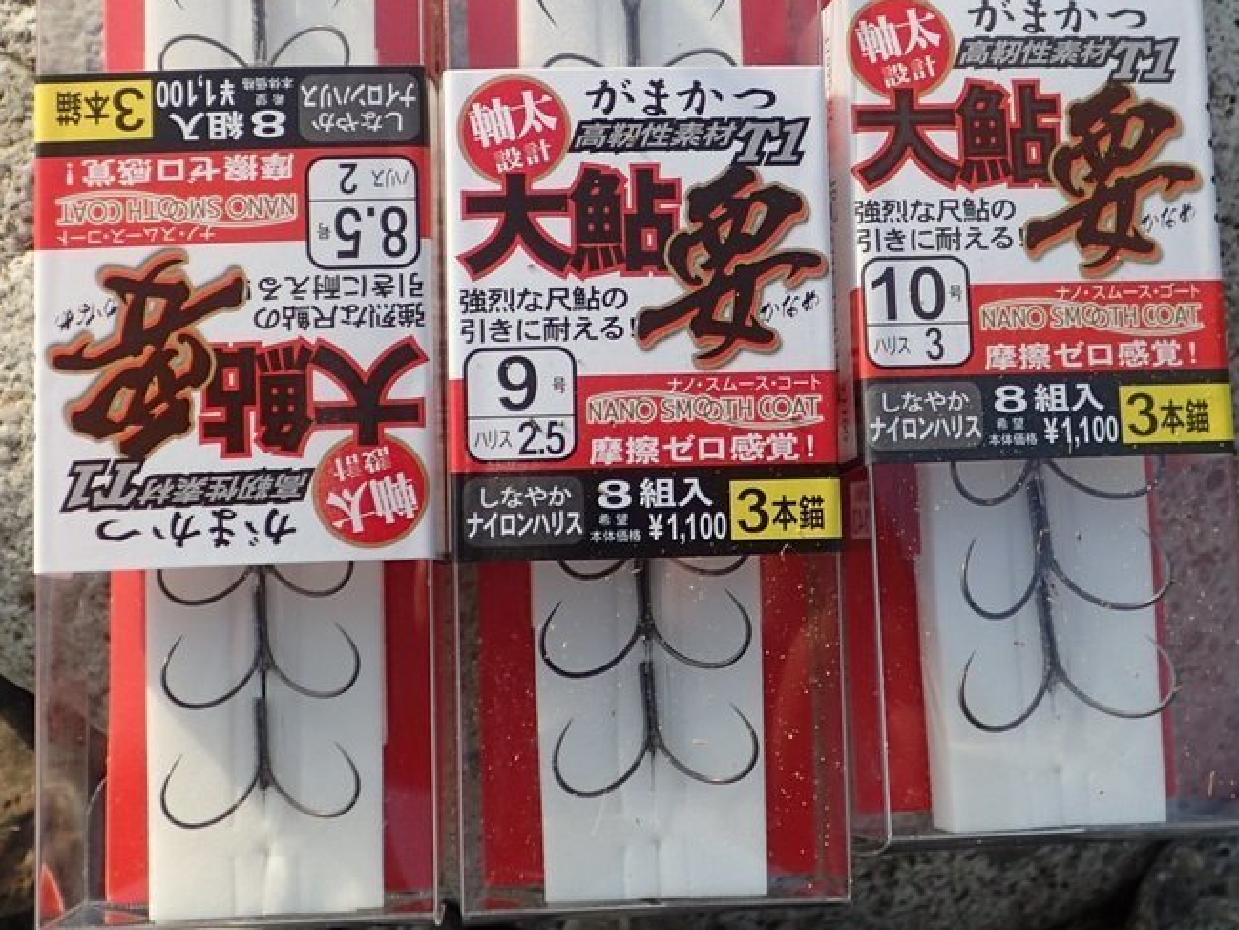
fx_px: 2470
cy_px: 311
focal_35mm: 69
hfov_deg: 28.1
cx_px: 678
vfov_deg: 21.2
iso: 100
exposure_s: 1/1000
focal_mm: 6.42
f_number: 2.6
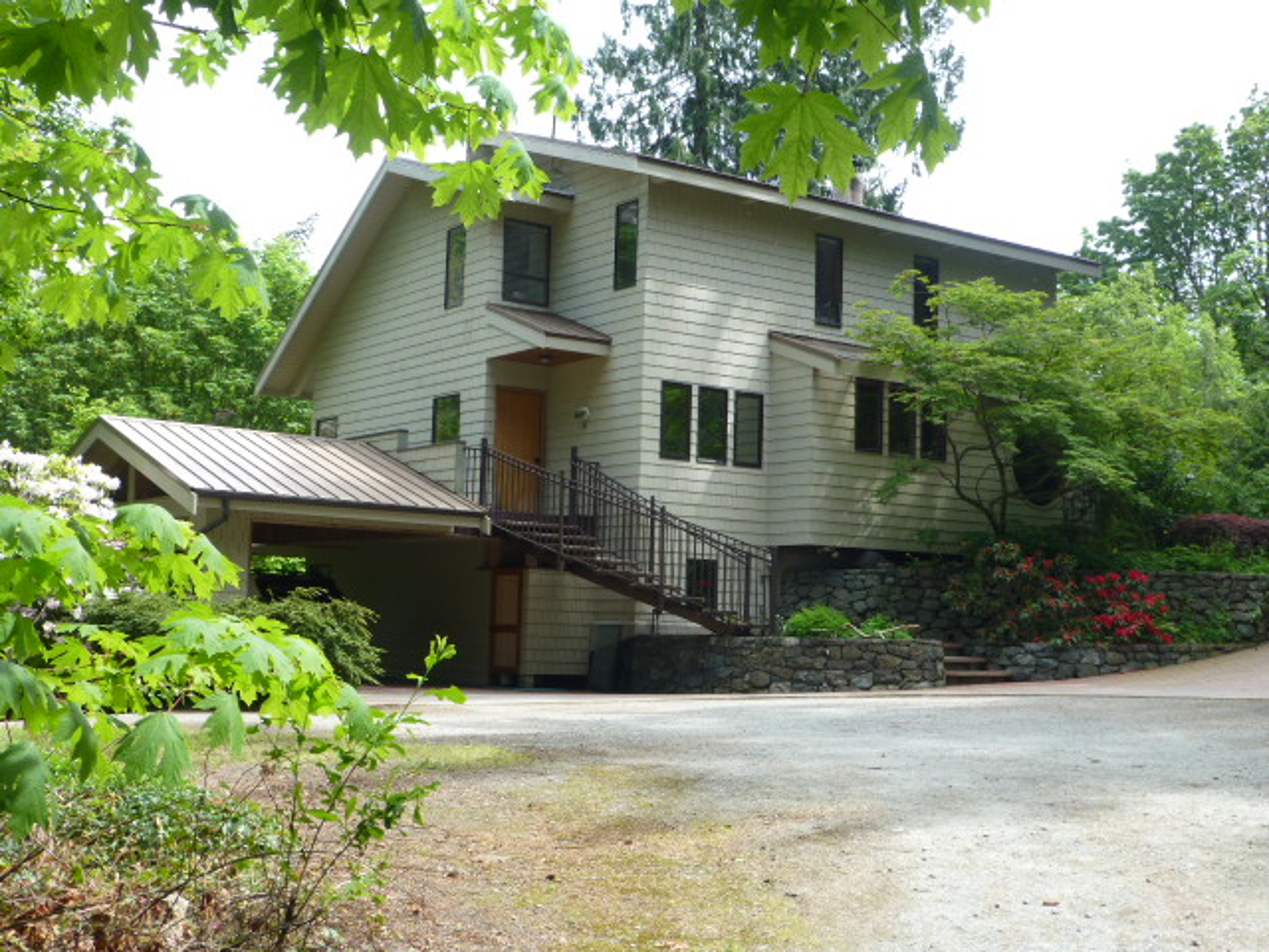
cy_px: 476
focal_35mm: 47
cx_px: 634
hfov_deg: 40.4
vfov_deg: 30.9
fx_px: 1723
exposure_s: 1/200
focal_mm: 8.5
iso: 100
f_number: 4.2
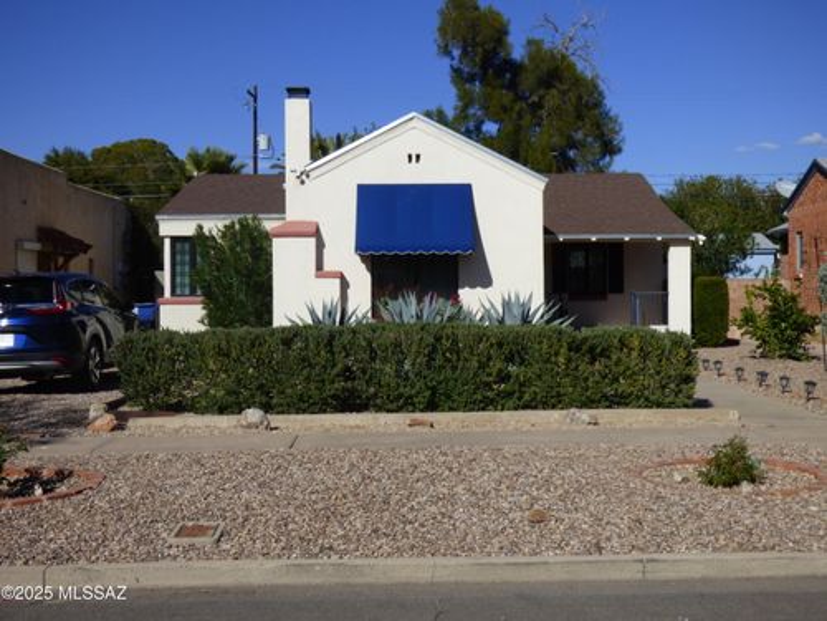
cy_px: 310
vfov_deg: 30.3
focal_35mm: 48
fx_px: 1147
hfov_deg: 39.7
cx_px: 414
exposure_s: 1/1600
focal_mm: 8.24
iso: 100
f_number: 3.8
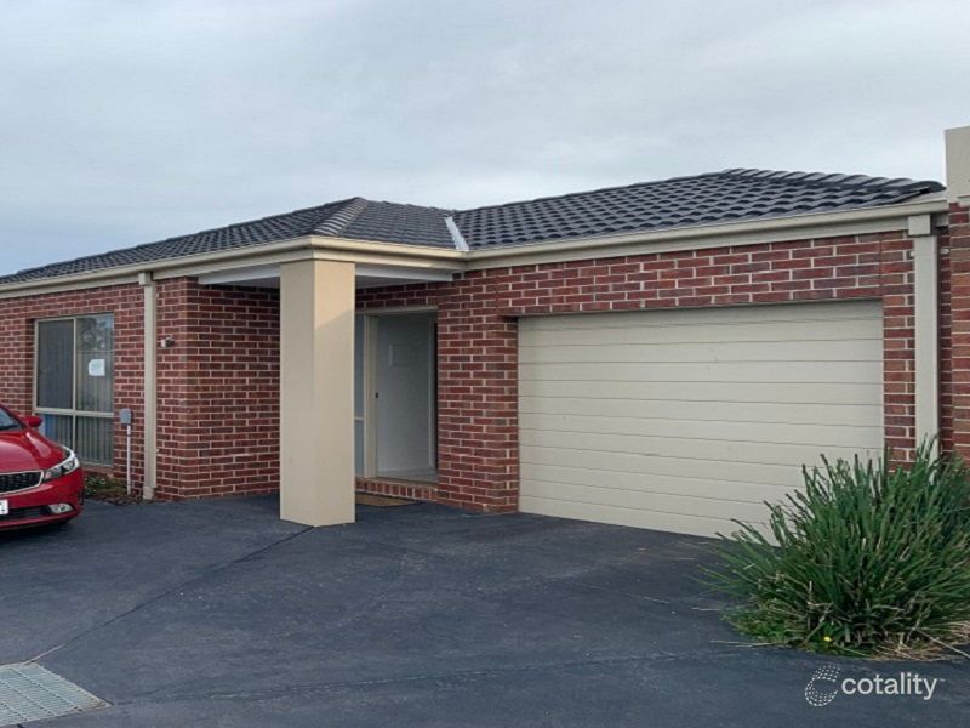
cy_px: 364
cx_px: 485
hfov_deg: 67.3
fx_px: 729
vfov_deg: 53.1
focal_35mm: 26
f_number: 1.8
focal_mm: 4.25
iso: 25
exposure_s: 1/1387
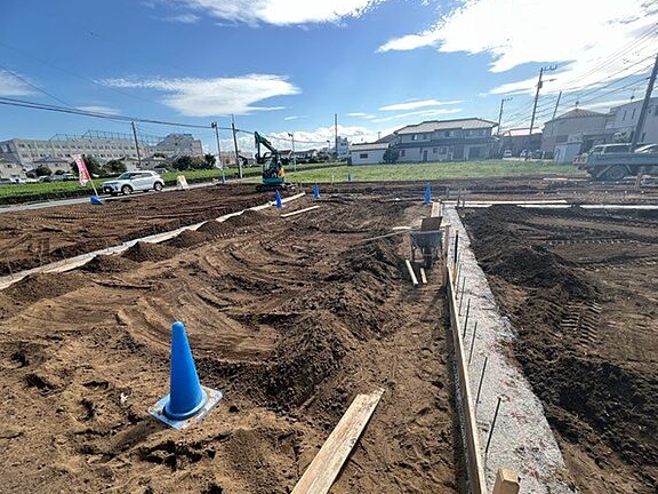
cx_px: 319
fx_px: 266
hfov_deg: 102.0
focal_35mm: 14
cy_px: 260
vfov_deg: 85.6
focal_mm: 1.57
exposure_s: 1/376
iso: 32
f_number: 1.8
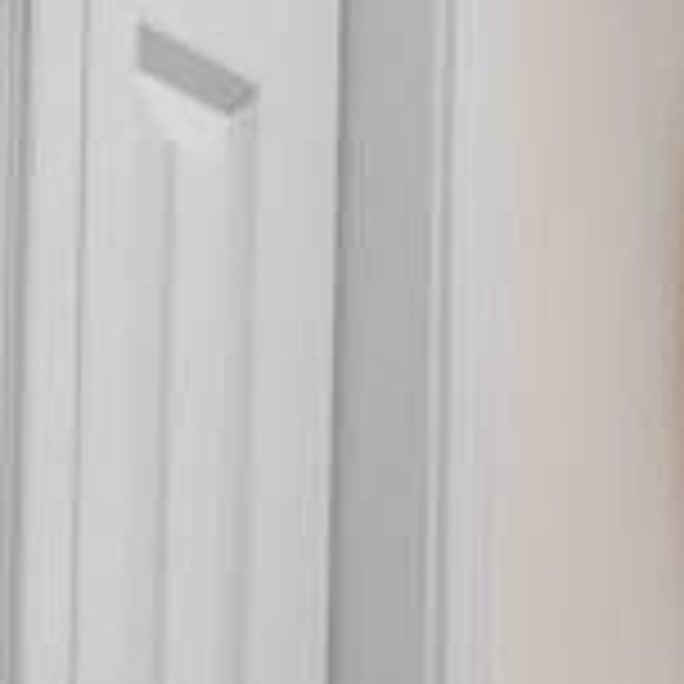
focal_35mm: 154
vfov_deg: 11.2
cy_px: 698
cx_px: 1458
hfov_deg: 10.3
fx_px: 3443
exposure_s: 1/2
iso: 100
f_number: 4.8
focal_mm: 11.5
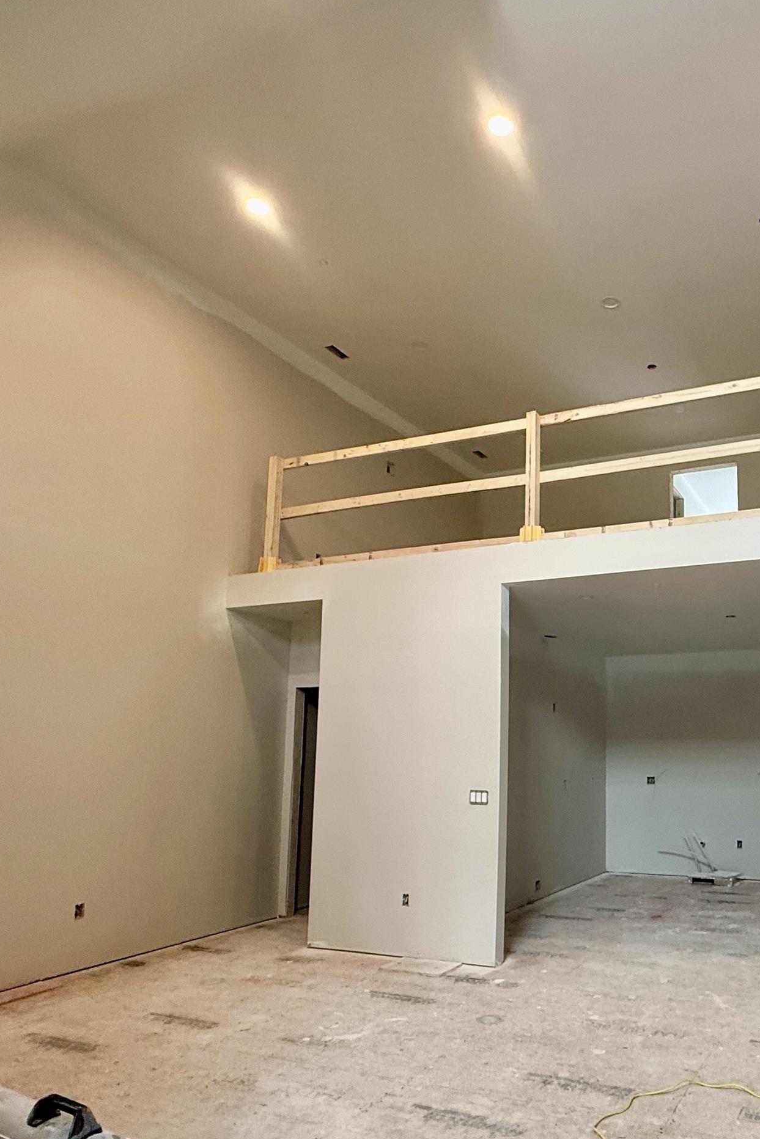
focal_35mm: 24
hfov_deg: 49.8
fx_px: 760
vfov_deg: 73.1
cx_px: 616
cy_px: 668
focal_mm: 2.22
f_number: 2.2
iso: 250
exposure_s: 1/120
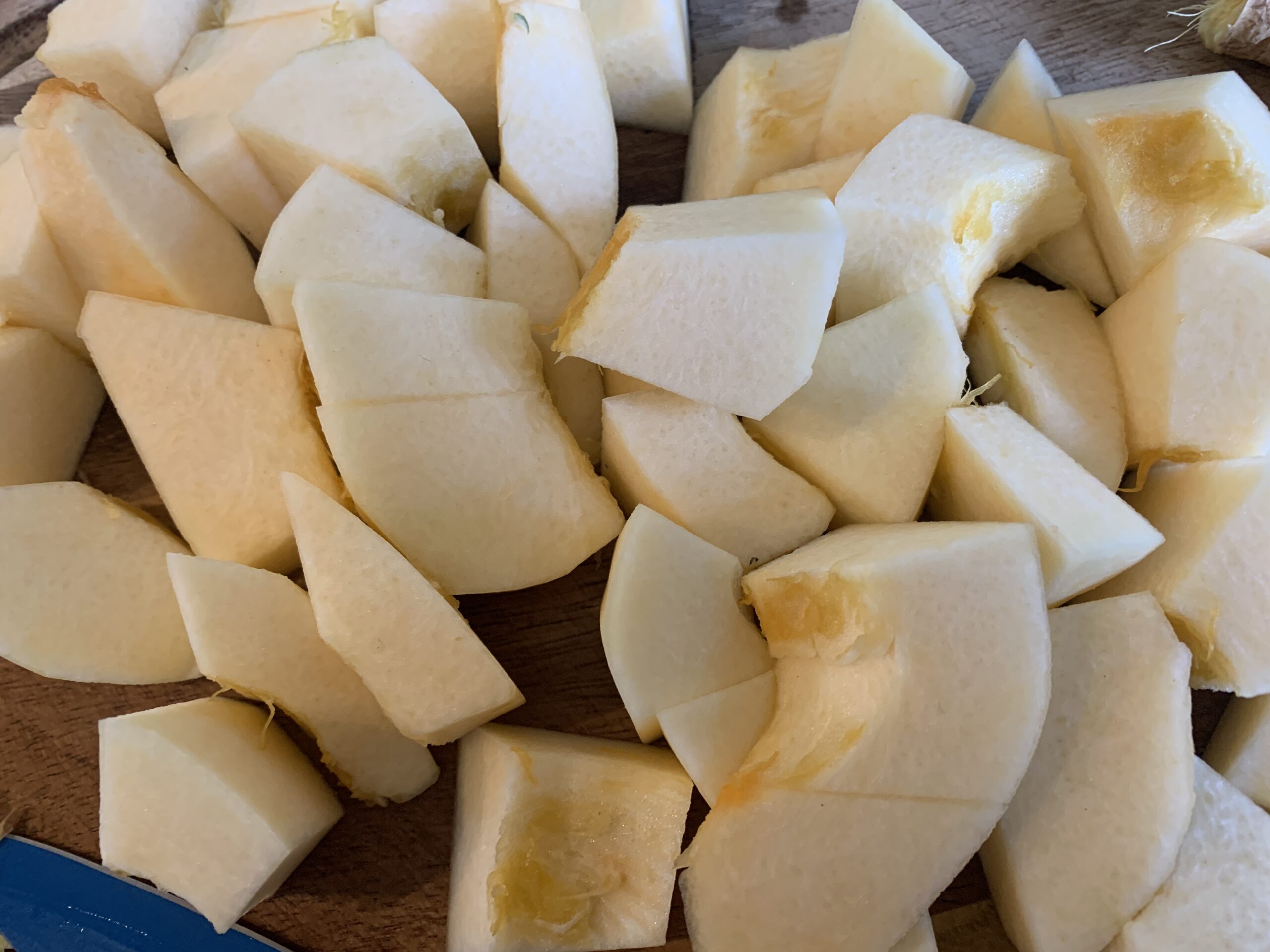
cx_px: 635
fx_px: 954
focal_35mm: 26
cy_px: 476
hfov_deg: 67.3
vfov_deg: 53.1
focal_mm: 4.25
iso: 160
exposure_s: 1/50
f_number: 1.8
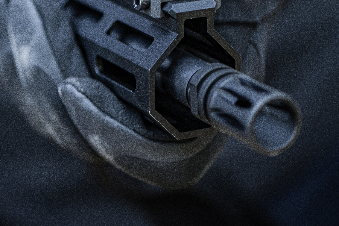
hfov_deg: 10.2
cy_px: 37
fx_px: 1902
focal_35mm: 202
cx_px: 62
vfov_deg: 6.8
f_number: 3
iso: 500
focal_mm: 105
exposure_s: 1/320
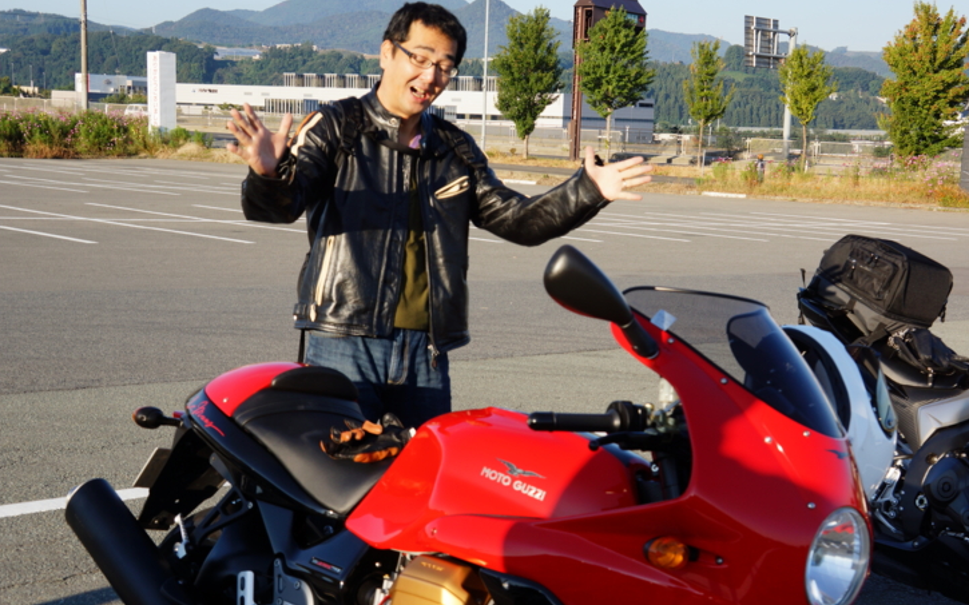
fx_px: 1426
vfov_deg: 24.0
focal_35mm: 54
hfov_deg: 37.5
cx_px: 531
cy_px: 317
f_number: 8
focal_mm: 32
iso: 100
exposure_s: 1/200
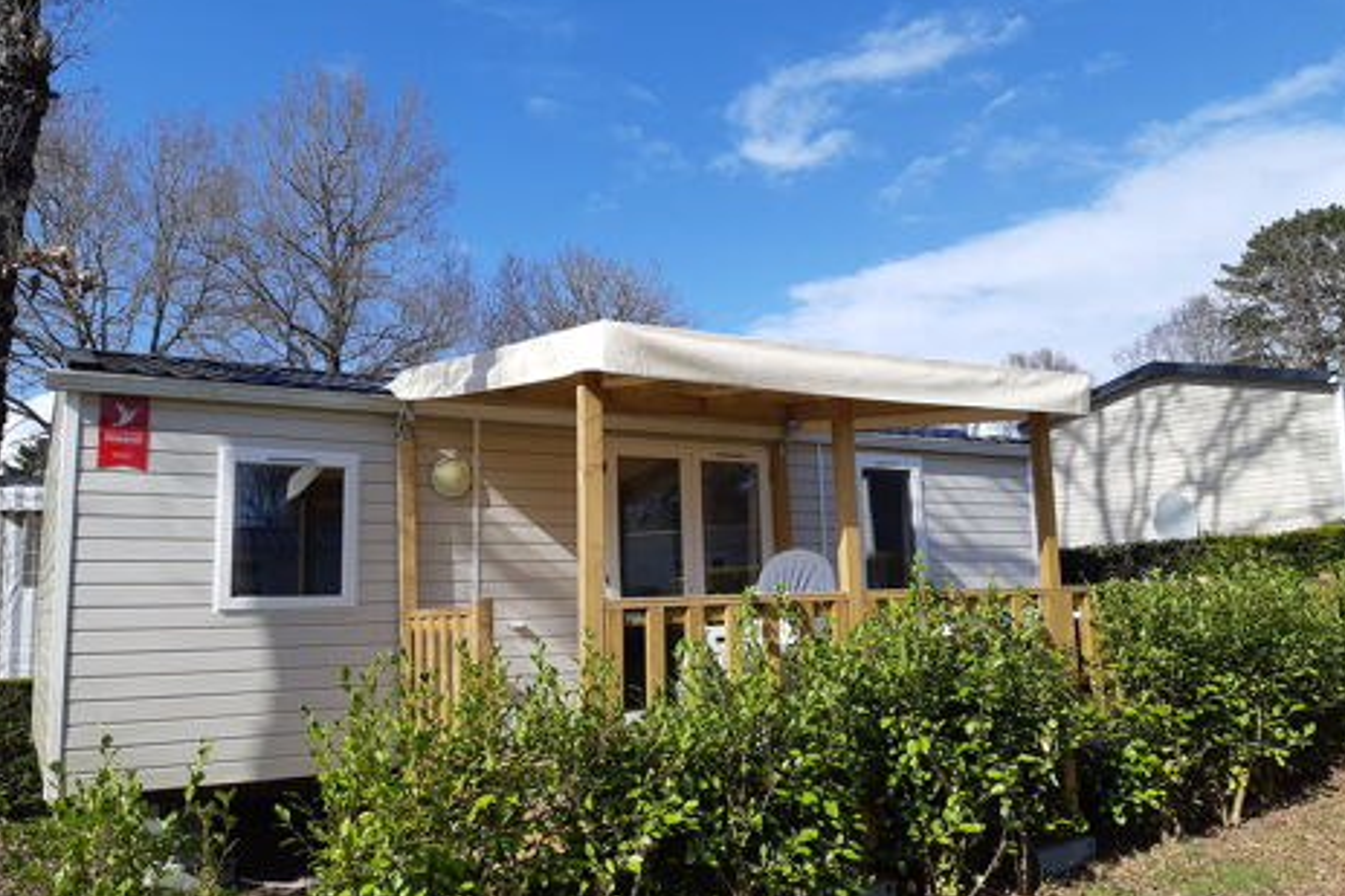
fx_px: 1046
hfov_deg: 65.5
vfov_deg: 46.4
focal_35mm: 28
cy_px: 455
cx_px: 670
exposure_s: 1/2227
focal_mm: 3.93
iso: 40
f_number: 1.7
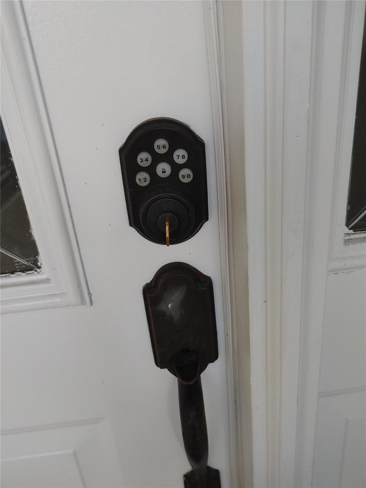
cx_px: 183
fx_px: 367
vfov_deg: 67.3
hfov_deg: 53.1
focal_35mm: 26
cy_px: 244
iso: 100
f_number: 1.8
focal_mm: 5.58
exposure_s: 1/211
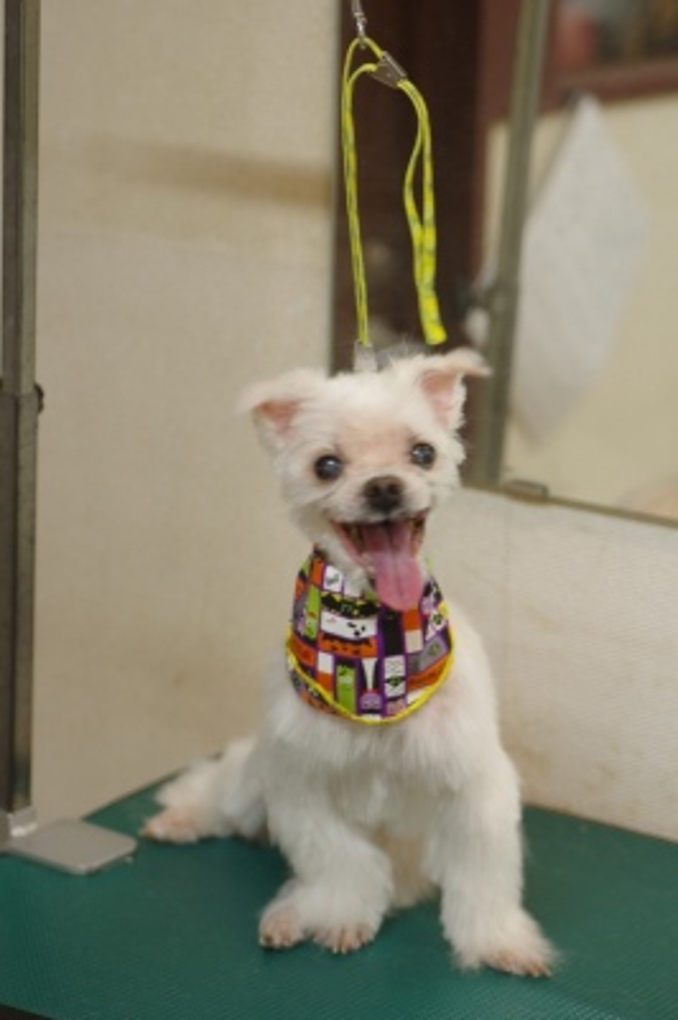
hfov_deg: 12.2
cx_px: 339
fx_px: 3169
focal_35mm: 112
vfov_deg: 18.3
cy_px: 510
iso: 320
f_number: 2.8
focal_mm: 75
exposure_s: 1/60
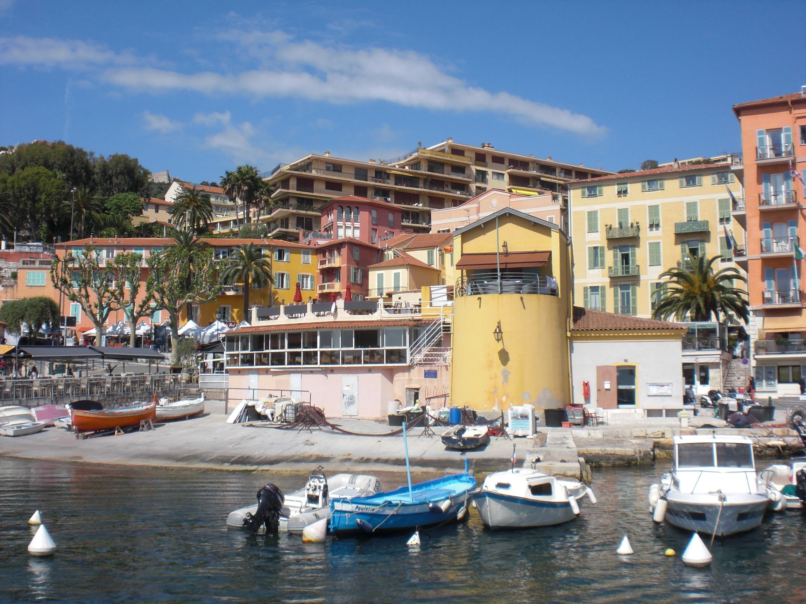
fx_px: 885
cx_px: 403
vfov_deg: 37.7
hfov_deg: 49.0
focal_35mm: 38
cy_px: 302
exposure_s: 1/500
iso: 64
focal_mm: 6.3
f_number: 5.6
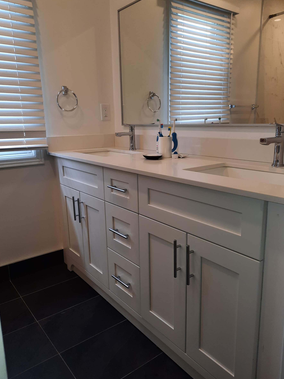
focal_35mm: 27
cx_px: 146
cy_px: 185
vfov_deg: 65.3
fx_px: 295
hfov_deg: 51.4
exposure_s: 1/60
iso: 50
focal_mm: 4.6
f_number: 2
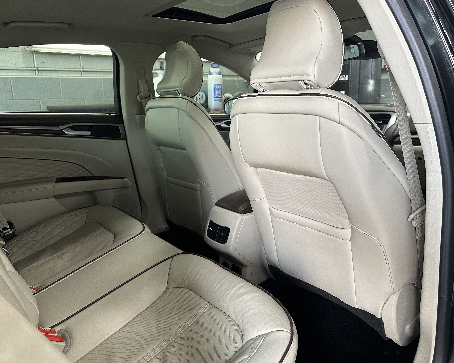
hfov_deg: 66.0
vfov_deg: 54.9
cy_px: 180
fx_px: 349
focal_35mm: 26
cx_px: 217
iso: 200
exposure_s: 1/121
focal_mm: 6.86
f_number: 1.78
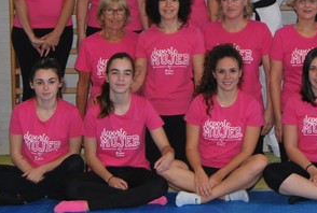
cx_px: 273
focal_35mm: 106
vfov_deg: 12.8
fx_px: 936
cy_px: -6
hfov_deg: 18.9
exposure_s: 1/60
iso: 200
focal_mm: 26
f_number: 4.2
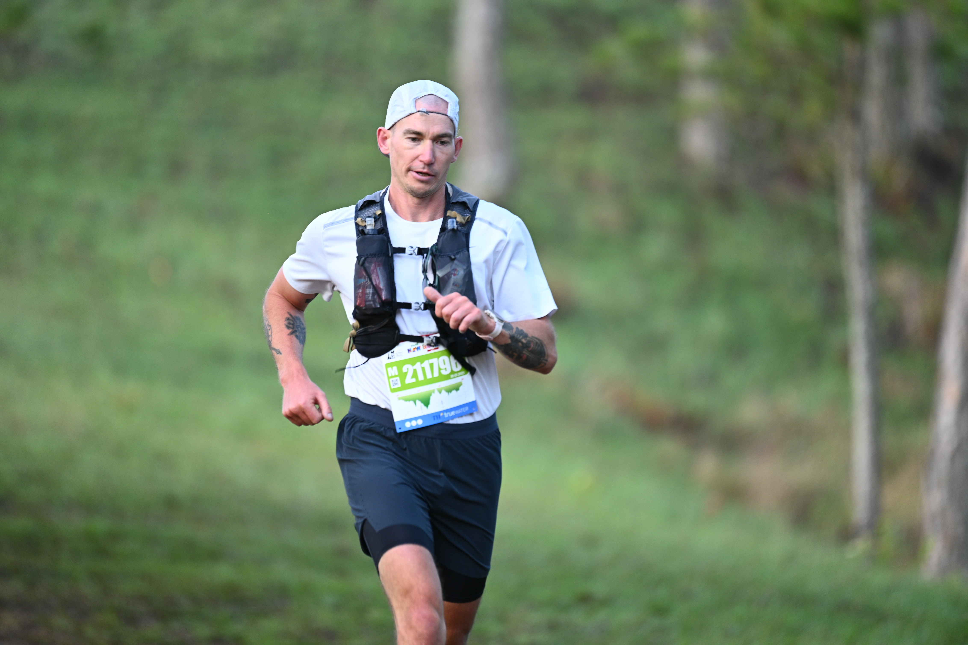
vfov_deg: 4.6
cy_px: 322
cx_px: 484
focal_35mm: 300
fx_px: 8064
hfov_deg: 6.9
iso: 800
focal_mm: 300
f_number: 2.8
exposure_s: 1/250
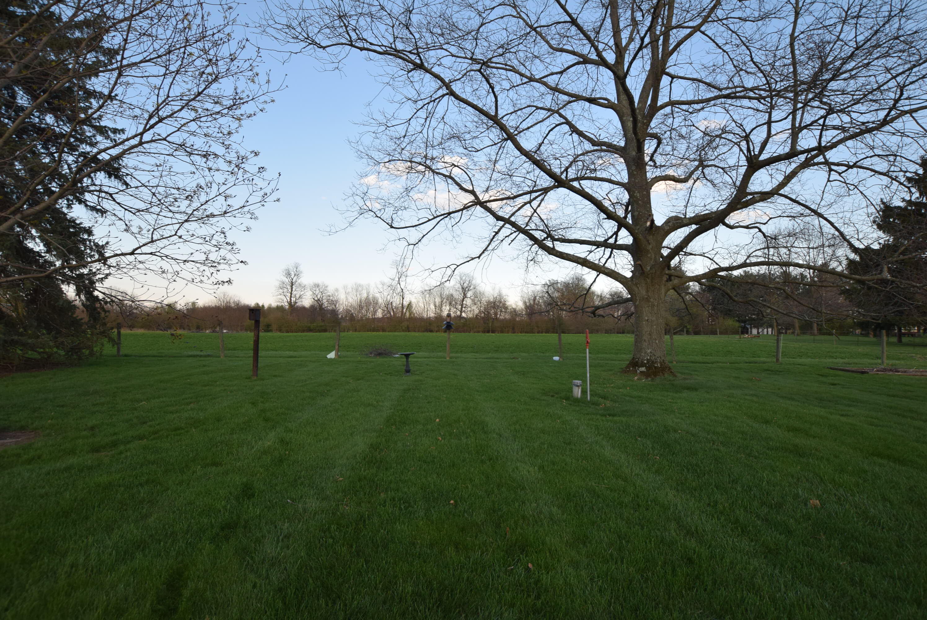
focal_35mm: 15
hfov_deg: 100.3
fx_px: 387
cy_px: 310
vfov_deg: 77.4
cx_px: 464
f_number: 7.1
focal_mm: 10
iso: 400
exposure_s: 1/200
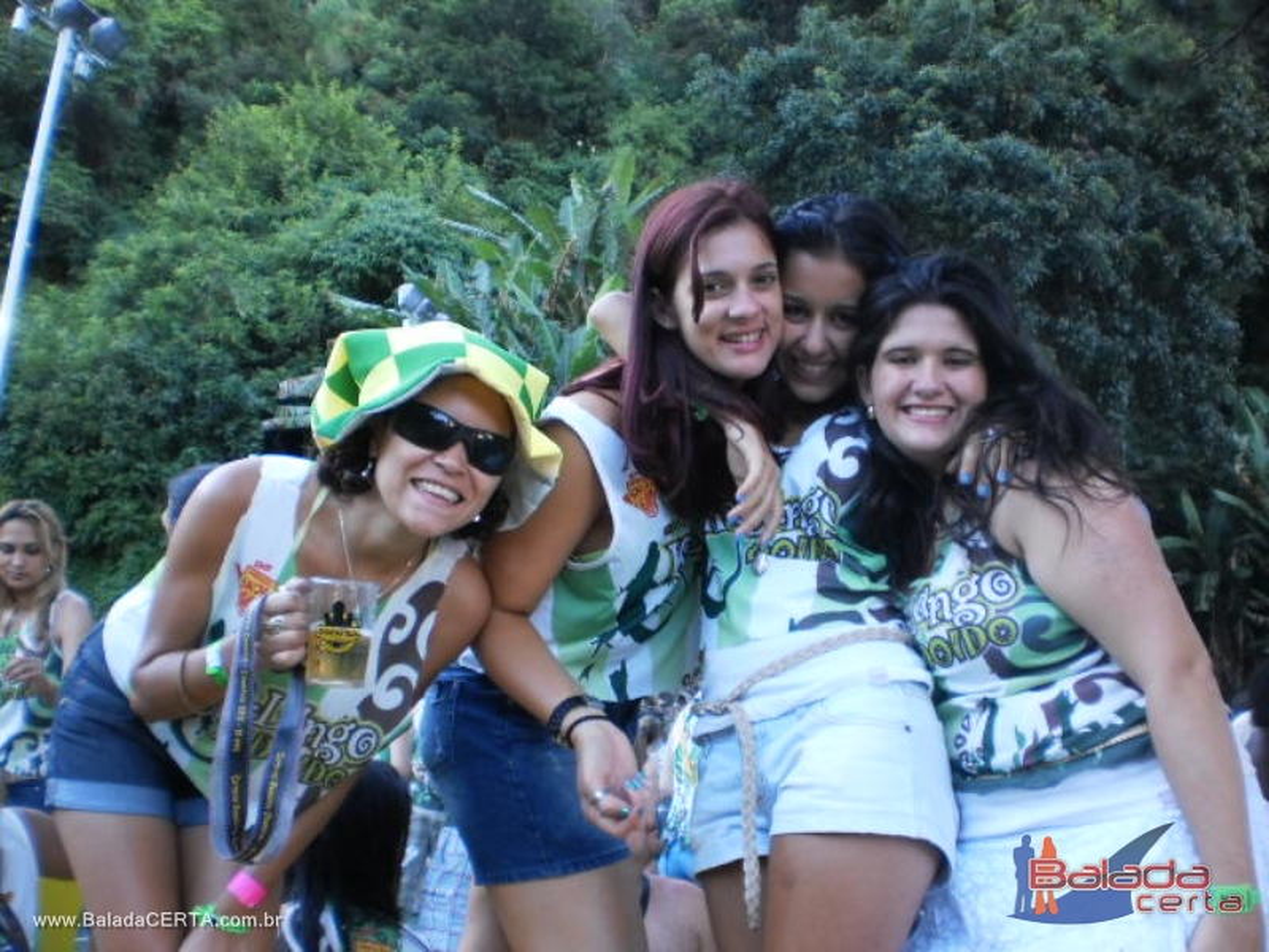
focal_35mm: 36
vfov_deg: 39.7
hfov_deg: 51.4
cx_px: 634
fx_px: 1320
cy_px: 476
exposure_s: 1/30
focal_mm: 6.3
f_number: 3.1
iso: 100
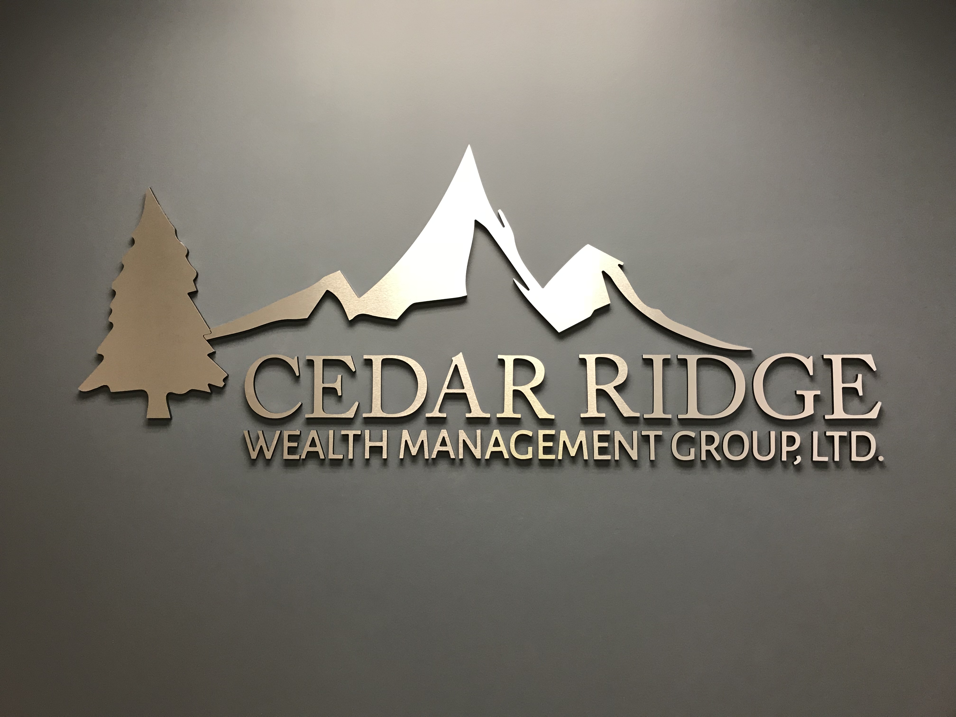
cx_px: 478
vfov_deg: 49.7
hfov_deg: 63.4
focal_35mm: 28
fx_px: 773
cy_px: 358
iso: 32
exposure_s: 1/23
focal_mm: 3.99
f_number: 1.8
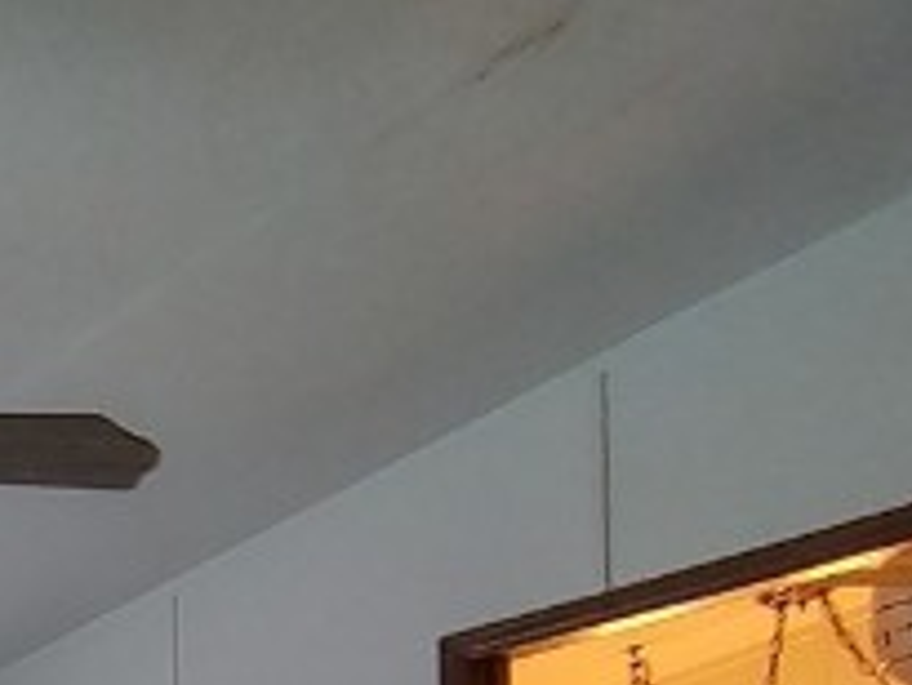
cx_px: -690
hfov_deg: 19.1
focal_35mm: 80
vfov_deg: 15.2
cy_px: 1343
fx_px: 2109
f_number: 2.2
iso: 445
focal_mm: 2.13
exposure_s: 1/30
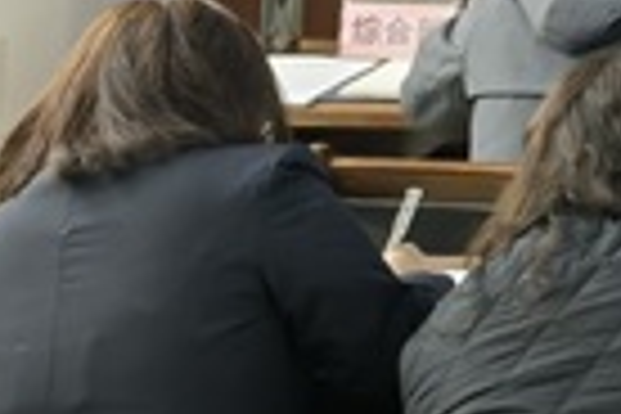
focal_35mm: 153
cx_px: 1552
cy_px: -648
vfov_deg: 8.1
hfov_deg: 11.0
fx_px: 2639
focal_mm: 5.75
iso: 160
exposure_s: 1/50
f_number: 4
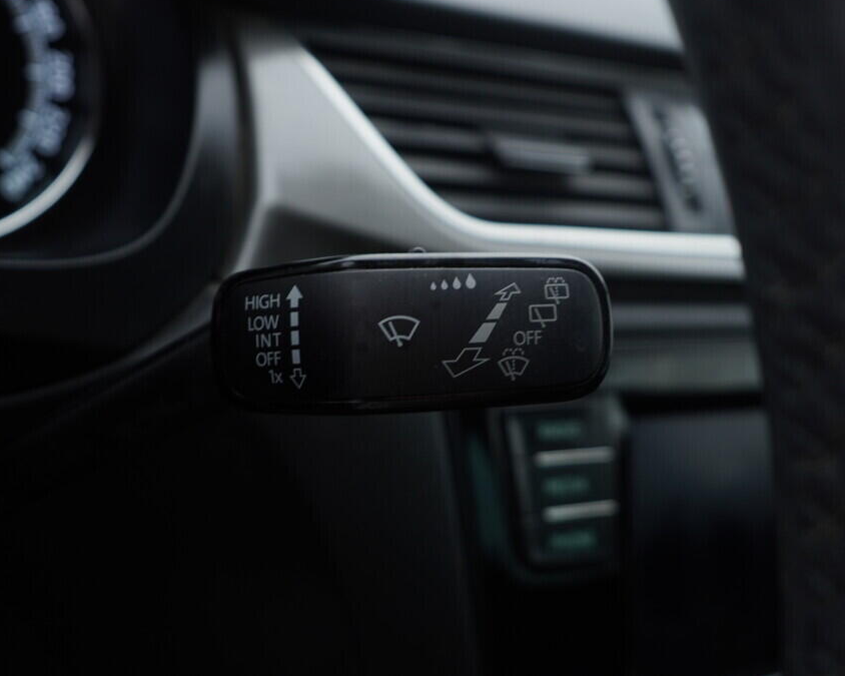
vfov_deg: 36.5
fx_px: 1025
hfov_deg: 44.7
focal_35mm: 41
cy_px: 335
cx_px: 364
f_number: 3.2
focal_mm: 24
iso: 125
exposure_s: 1/50
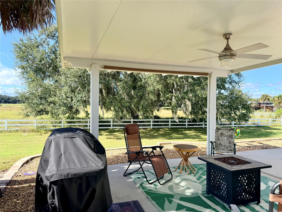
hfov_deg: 71.6
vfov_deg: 56.8
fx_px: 196
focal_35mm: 24
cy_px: 106
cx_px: 141
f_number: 1.78
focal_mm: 6.76
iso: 100
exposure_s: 1/2232
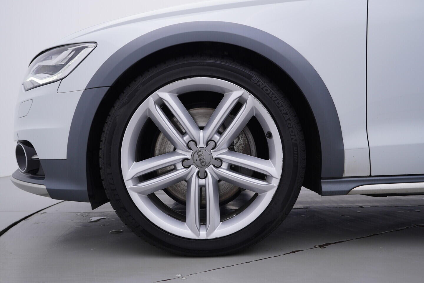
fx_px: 424
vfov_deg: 36.9
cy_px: 142
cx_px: 212
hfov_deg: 53.1
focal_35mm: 36
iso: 125
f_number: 4
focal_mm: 24
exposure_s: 1/80
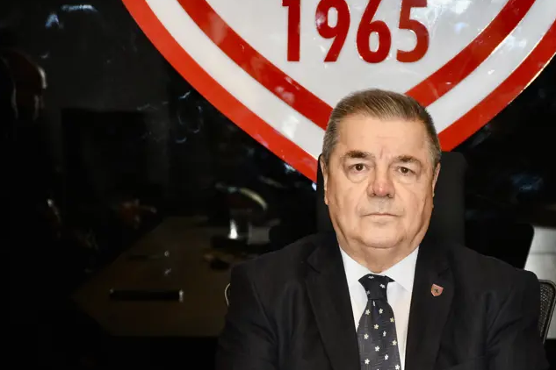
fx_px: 3814
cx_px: 404
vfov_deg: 5.6
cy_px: 259
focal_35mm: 247
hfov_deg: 8.3
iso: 800
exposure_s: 1/60
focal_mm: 112
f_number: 5.6
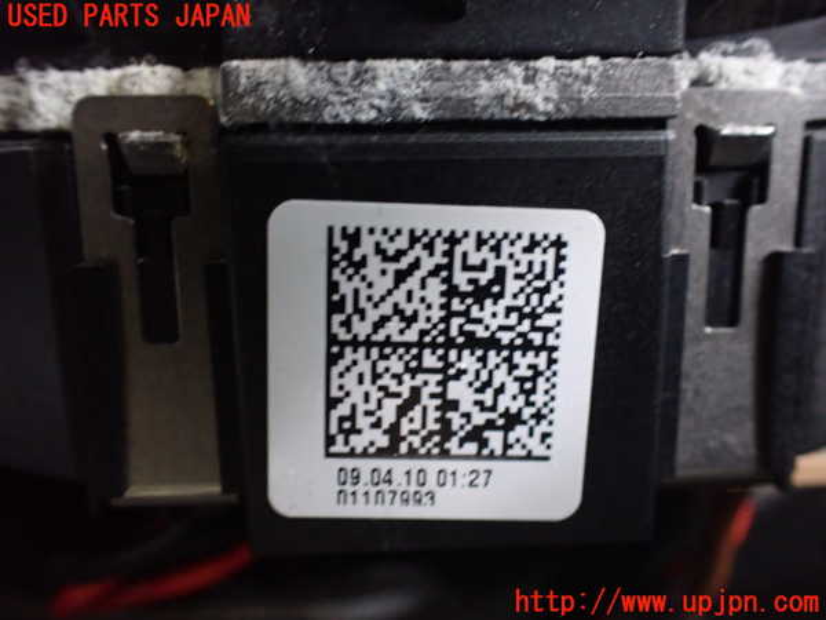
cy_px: 310
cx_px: 413
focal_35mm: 30
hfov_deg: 60.0
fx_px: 716
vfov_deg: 46.8
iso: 1000
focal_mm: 5.4
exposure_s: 1/30
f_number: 2.3
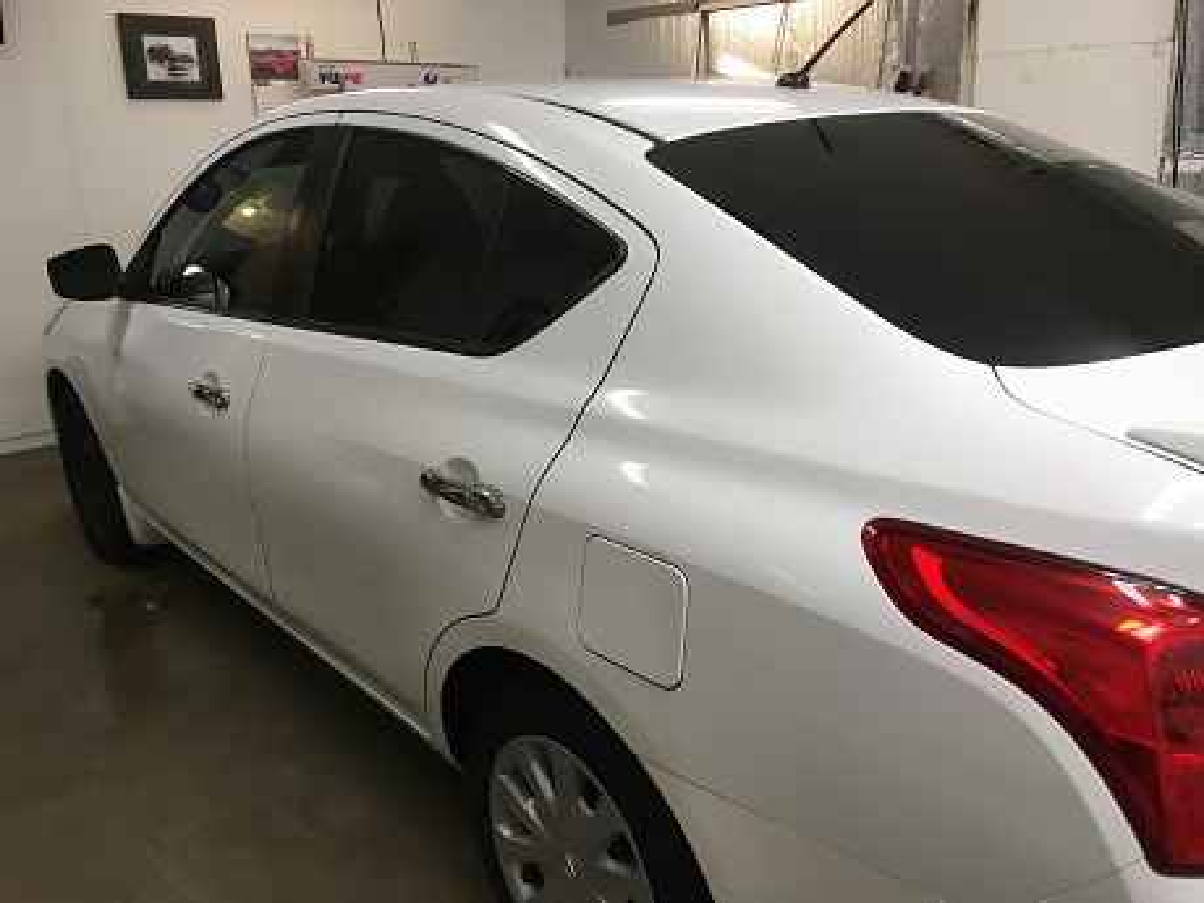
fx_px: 1009
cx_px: 602
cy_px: 452
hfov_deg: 61.7
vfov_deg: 48.2
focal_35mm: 29
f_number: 2.2
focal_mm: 4.15
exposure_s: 1/30
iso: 32
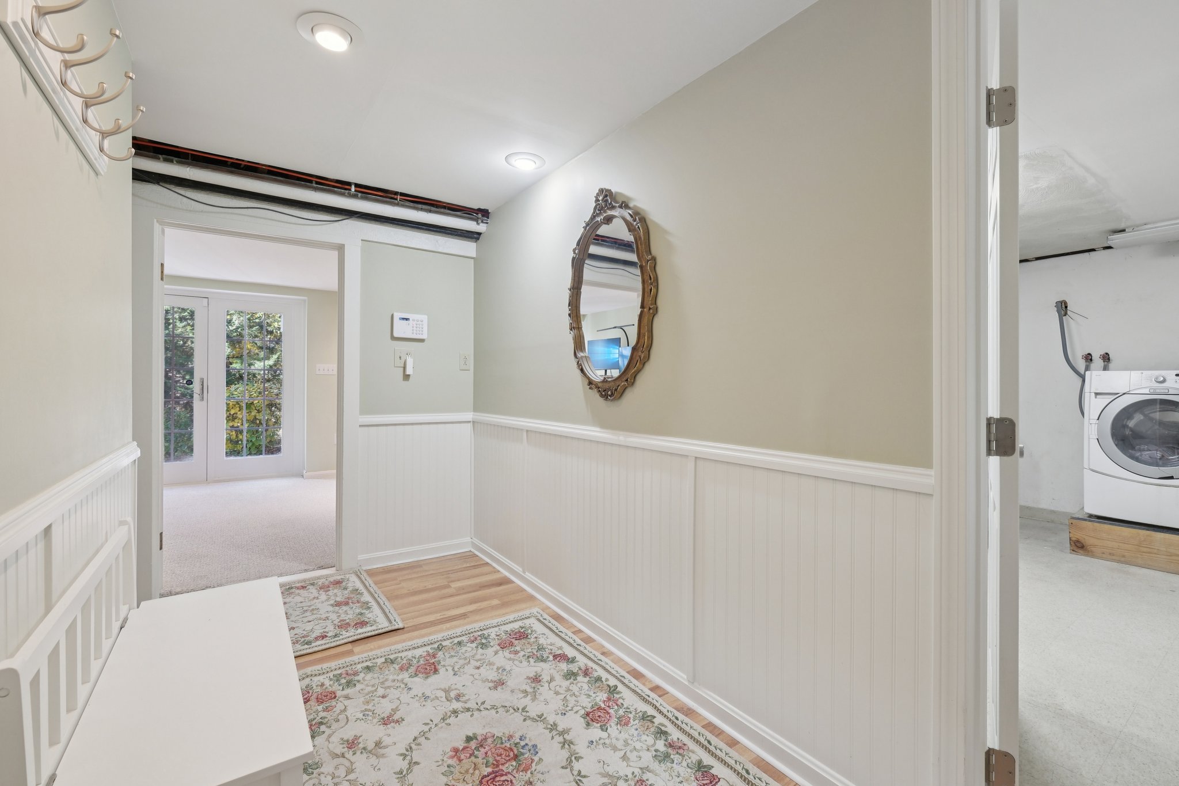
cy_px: 393
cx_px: 590
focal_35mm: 15
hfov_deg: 100.4
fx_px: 491
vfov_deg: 77.3
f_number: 5.6
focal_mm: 10
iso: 400
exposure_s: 1/12
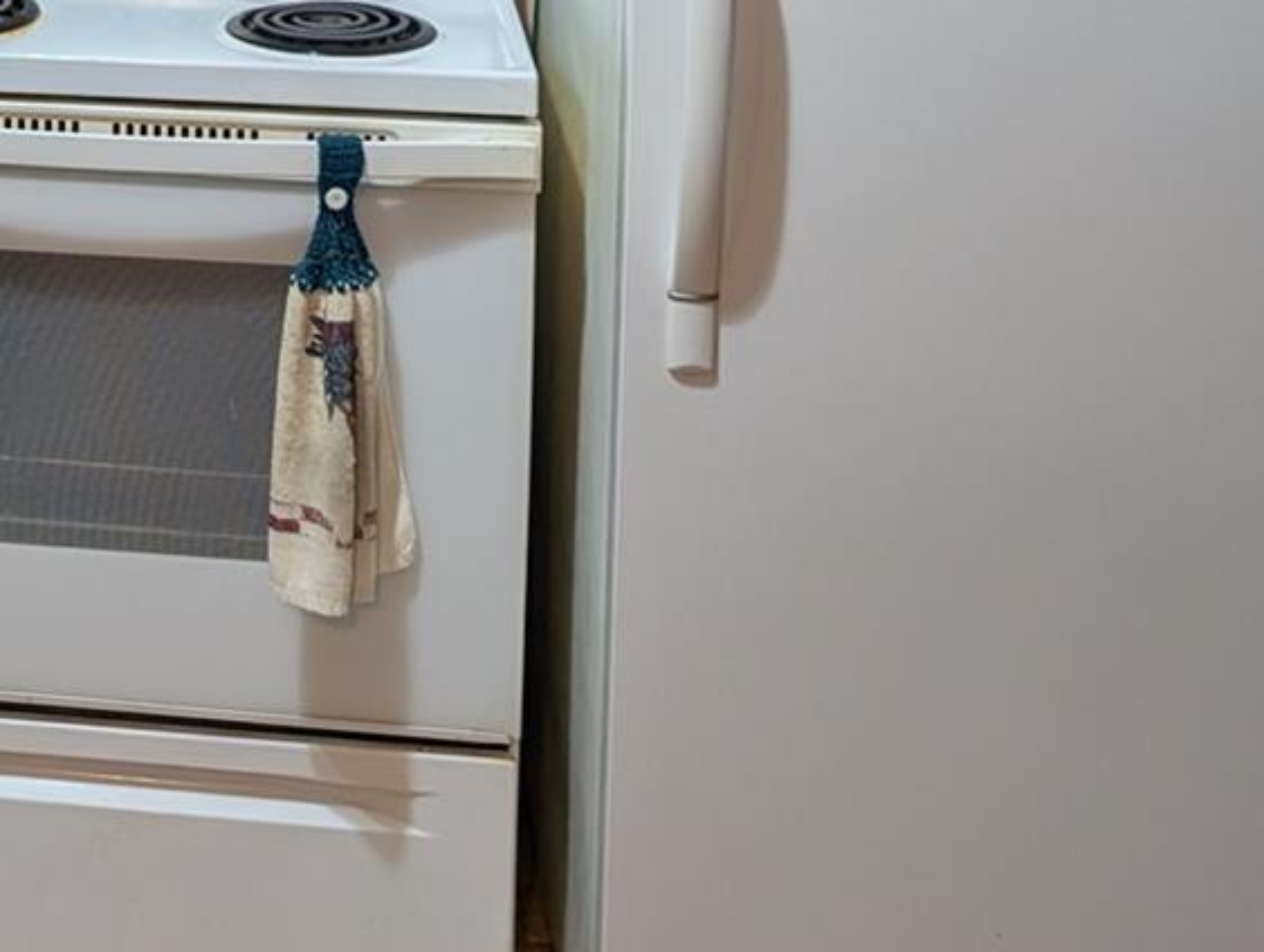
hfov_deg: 26.4
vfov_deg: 20.3
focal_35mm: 68
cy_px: -198
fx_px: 2487
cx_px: -115
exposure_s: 1/120
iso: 78
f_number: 1.68
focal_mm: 6.9
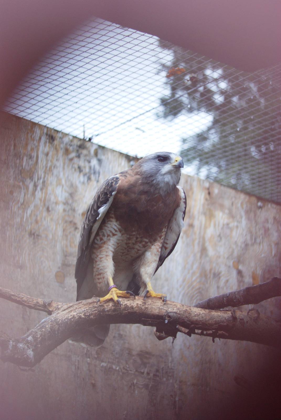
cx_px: 140
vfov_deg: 15.9
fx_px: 1506
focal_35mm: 129
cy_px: 210
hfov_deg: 10.7
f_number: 4.5
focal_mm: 86
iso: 400
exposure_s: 1/320
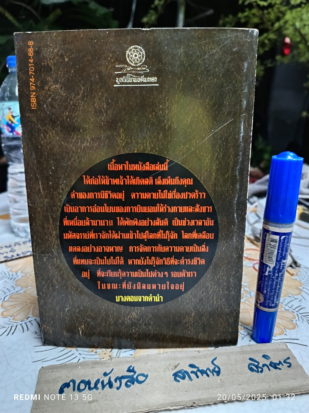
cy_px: 206
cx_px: 154
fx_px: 286
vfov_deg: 71.6
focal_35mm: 24
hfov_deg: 56.8
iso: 2506
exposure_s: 1/20
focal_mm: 5.31
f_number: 1.7
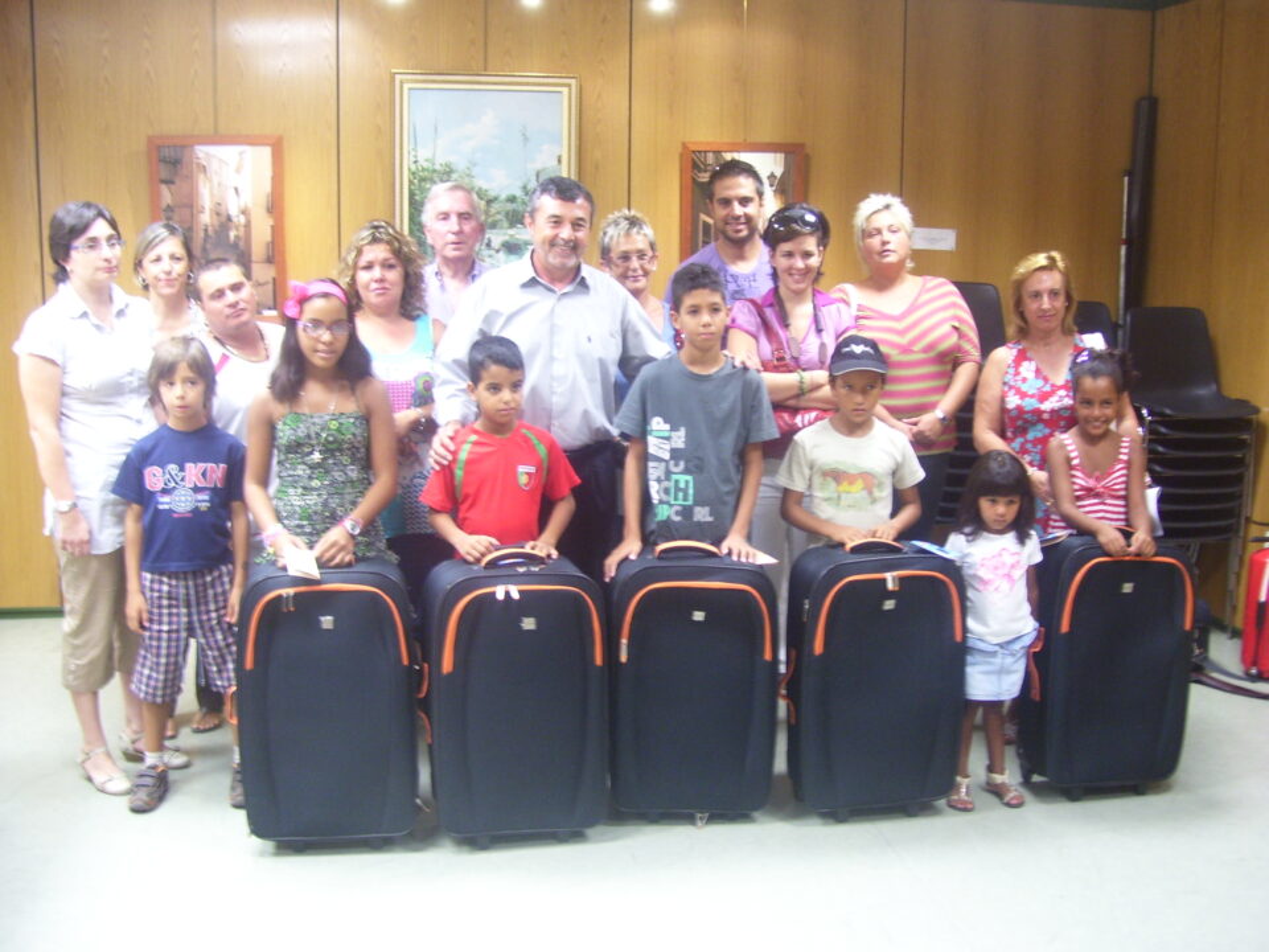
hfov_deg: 50.1
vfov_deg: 38.7
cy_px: 476
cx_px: 634
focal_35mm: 37
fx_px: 1356
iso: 160
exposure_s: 1/8
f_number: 2.7
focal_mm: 6
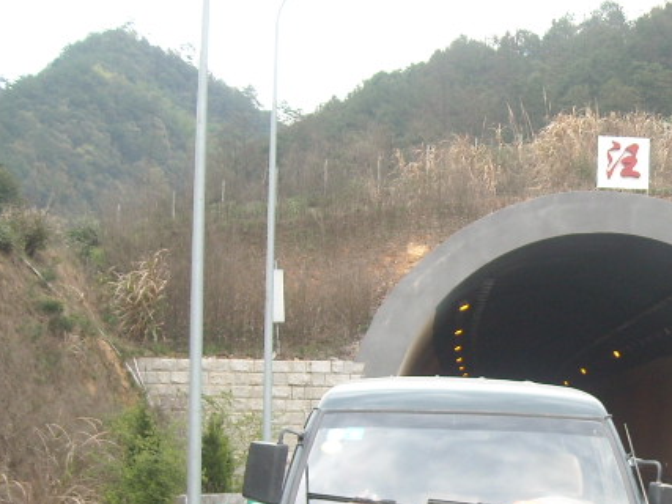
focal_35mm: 84
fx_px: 1630
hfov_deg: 22.2
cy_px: 450
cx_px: 702
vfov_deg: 17.3
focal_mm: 5.7
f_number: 2.8
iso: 64
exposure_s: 1/71
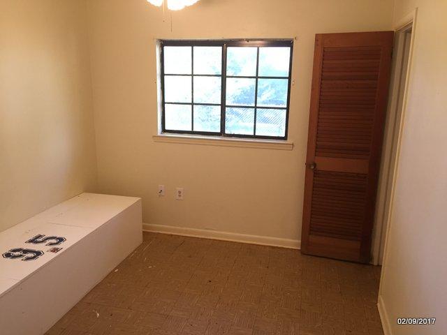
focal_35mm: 29
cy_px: 168
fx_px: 374
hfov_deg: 61.7
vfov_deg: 48.2
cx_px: 224
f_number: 2.2
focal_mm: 4.15
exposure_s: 1/30
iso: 100
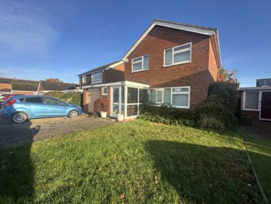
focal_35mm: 14
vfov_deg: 85.7
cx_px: 136
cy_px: 102
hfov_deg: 102.1
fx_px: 110
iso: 40
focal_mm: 2.22
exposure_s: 1/759
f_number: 2.2
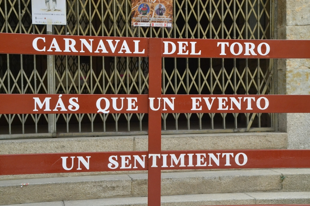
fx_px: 671
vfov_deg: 17.5
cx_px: 155
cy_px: 103
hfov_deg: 26.0
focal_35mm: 78
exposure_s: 1/500
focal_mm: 52
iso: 3200
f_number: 11
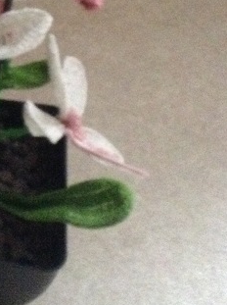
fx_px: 746
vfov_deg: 22.5
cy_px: 27
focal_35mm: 85
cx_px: -32
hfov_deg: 16.7
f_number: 2.4
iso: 640
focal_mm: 3.3
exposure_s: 1/15
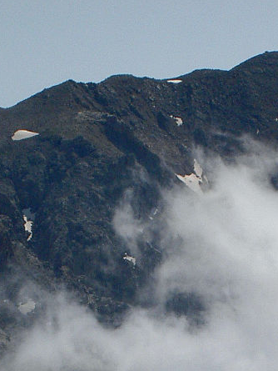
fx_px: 2943
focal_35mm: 275
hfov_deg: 5.4
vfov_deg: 7.1
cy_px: 472
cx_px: 282
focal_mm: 16.8
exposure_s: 1/400
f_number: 8.3
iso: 50
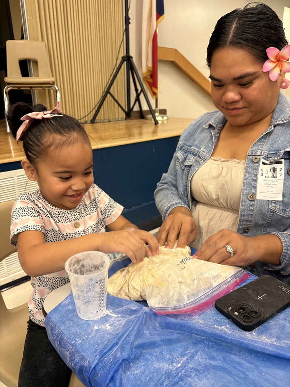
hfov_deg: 53.1
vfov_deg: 67.3
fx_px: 290
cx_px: 145
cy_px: 194
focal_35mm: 26
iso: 250
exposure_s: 1/60
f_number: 1.6
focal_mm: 5.96
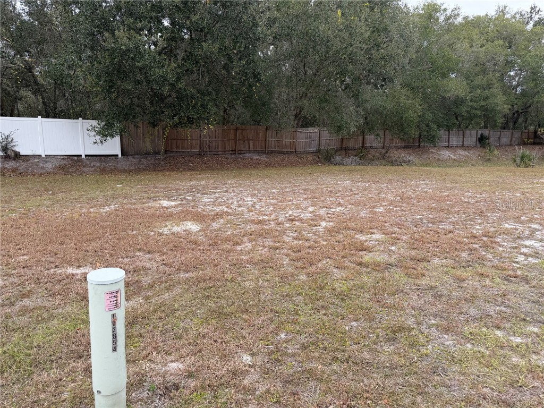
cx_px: 272
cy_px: 204
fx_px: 377
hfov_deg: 71.6
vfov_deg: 56.8
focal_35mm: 24
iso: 80
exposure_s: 1/735
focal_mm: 6.76
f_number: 1.78
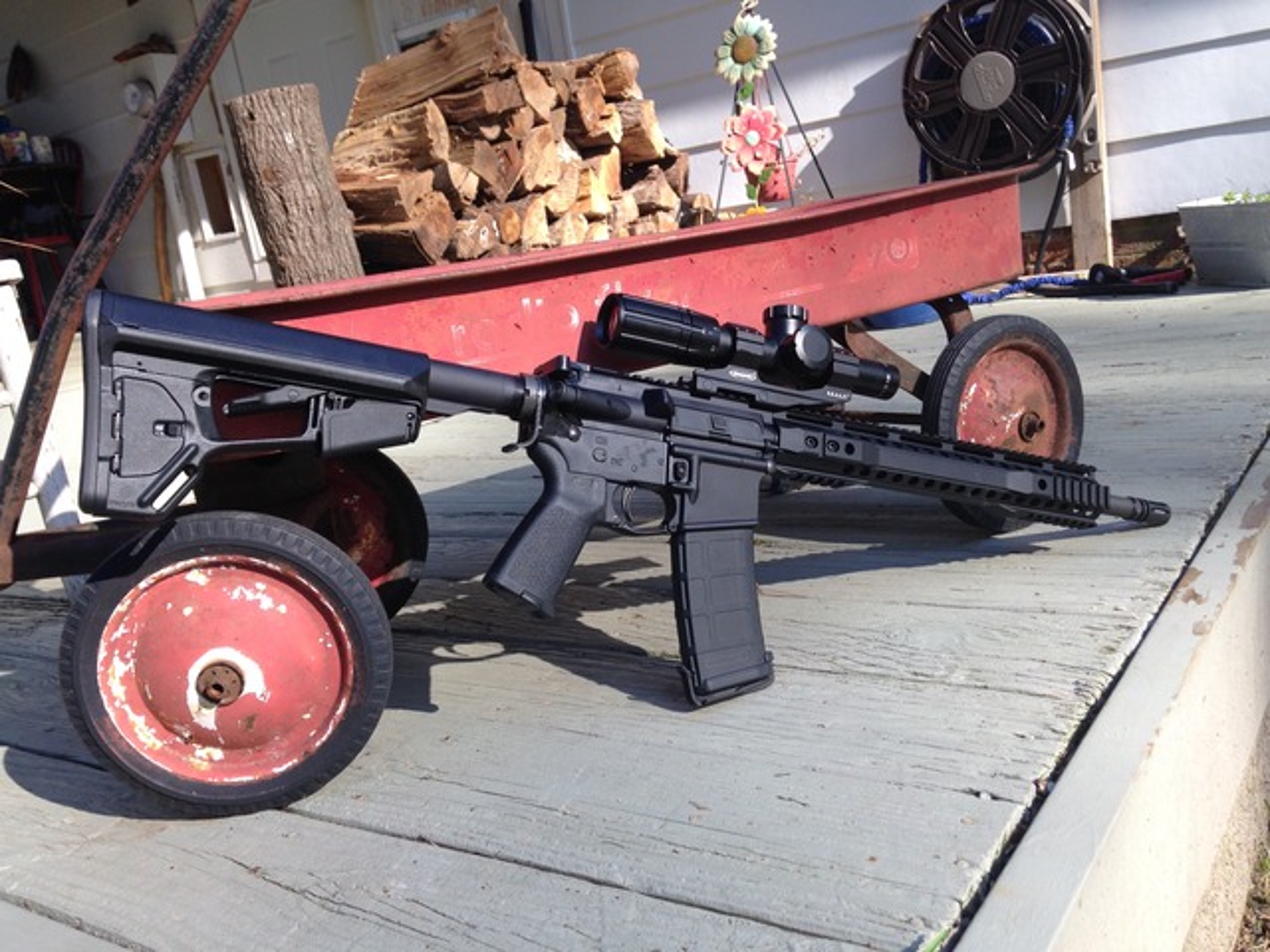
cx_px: 635
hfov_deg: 55.4
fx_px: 1211
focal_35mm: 33
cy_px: 476
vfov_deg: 42.9
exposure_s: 1/319
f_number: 2.4
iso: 50
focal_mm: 4.12
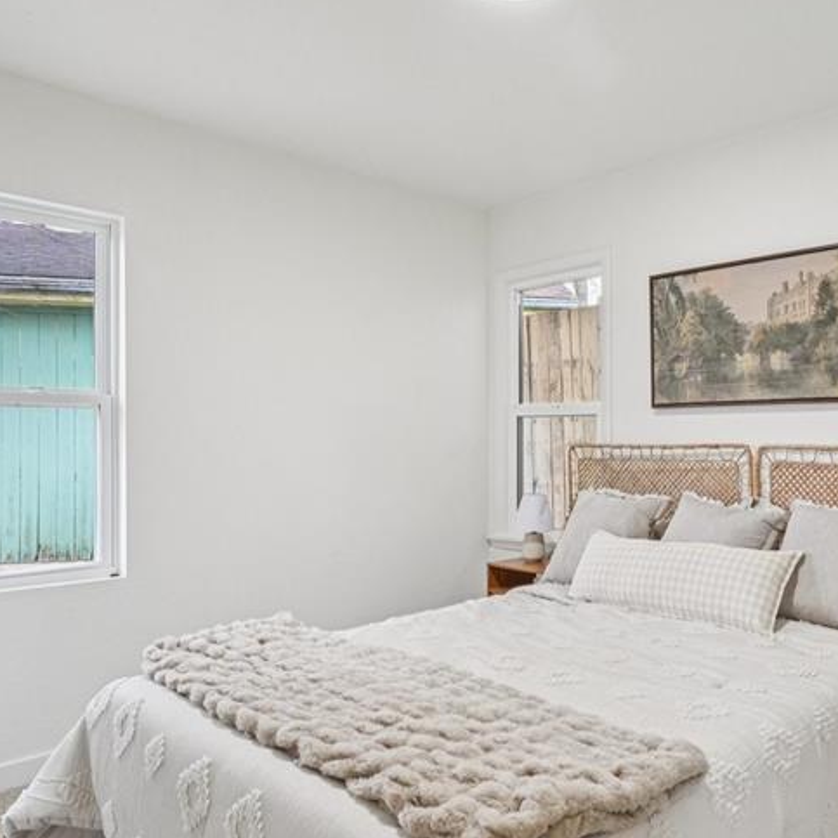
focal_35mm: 27
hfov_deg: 56.0
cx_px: 633
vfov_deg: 59.1
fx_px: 739
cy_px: 434
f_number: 8
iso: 800
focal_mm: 10
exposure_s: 1/6
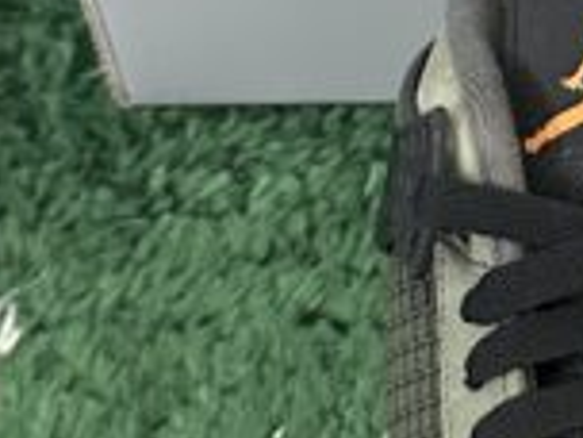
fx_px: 2728
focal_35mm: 162
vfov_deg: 9.1
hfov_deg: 11.6
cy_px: 12
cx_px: 940
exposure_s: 1/50
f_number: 1.78
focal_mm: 6.86
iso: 640
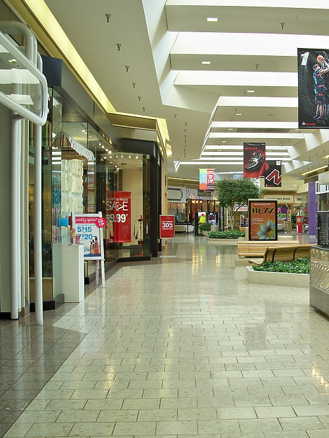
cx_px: 257
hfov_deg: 28.6
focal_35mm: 50
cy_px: 217
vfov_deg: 38.2
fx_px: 633
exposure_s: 1/30
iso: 64
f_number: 2.8
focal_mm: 7.8
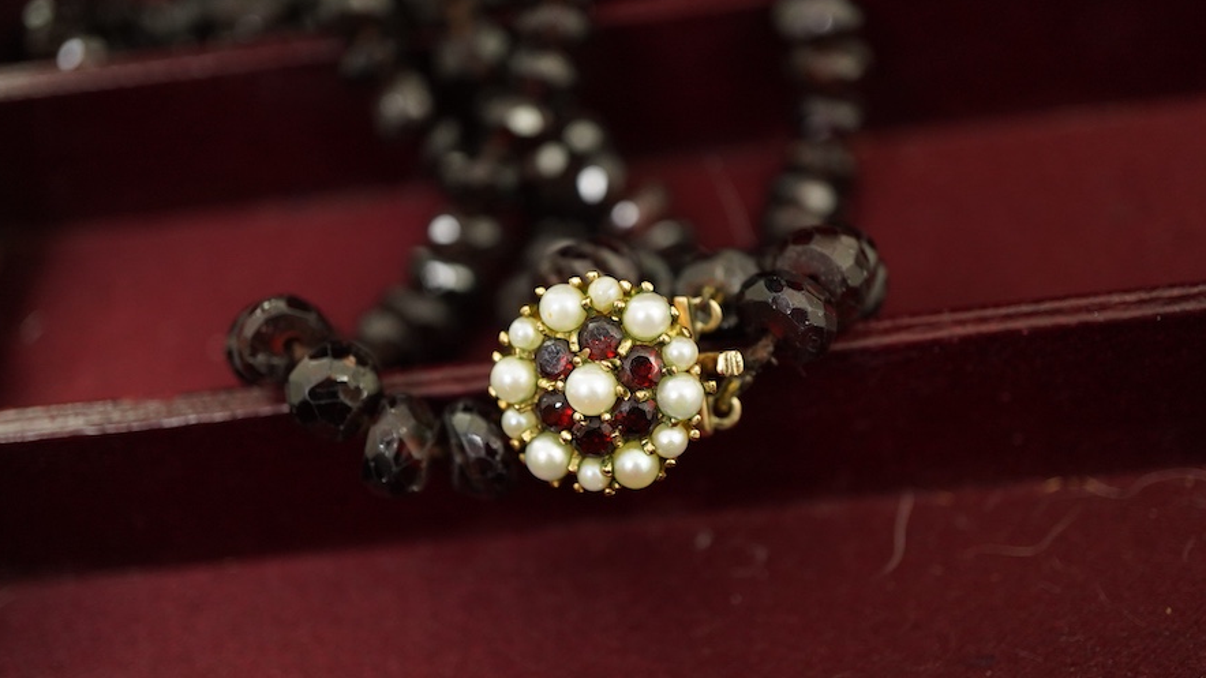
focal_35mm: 48
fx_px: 1535
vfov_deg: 24.9
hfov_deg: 42.9
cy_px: 356
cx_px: 599
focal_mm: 30
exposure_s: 1/160
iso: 1250
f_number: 3.5
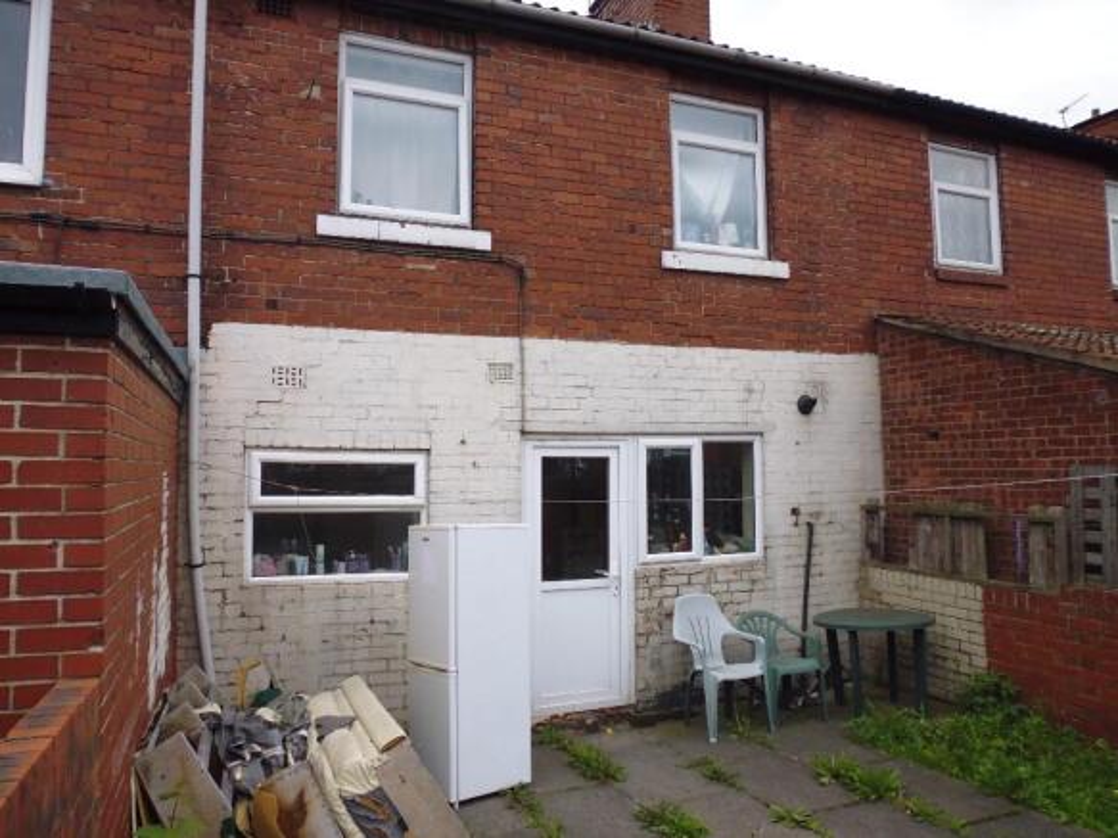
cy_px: 419
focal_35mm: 24
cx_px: 559
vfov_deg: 56.8
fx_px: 775
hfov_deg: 71.6
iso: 100
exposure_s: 1/640
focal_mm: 4.3
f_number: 2.8
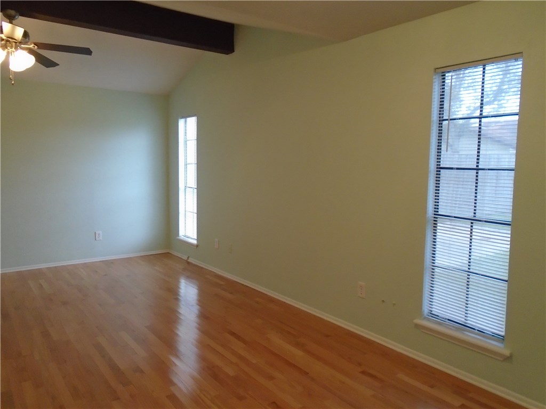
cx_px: 273
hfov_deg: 67.3
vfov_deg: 53.1
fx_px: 410
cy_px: 204
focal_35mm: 26
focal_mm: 4.6
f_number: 3.2
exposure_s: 1/40
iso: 400
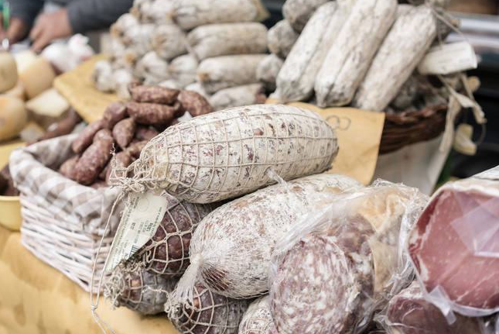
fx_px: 638
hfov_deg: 42.7
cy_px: 139
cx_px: 234
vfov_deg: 29.2
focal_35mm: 46
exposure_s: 1/400
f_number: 3.5
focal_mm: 35
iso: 500
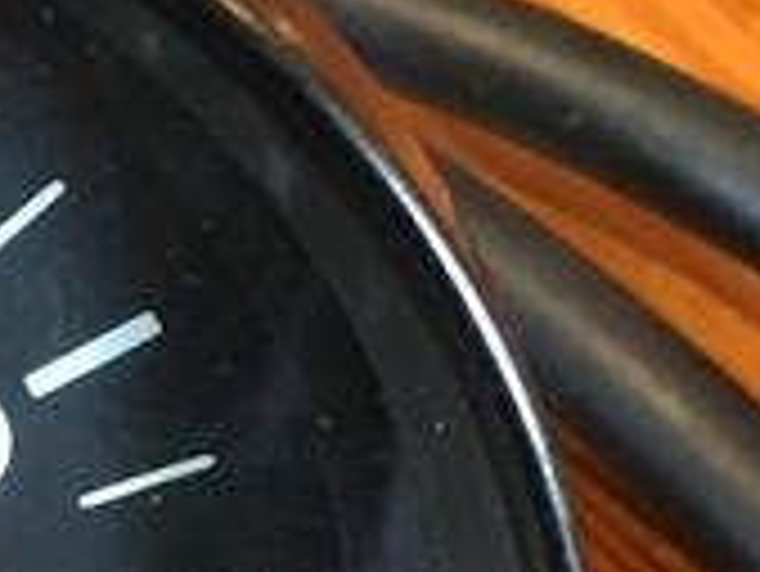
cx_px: 22
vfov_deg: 8.2
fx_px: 3867
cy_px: 1000
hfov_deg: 11.1
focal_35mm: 176
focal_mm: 4.15
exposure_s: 1/15
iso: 320
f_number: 2.2
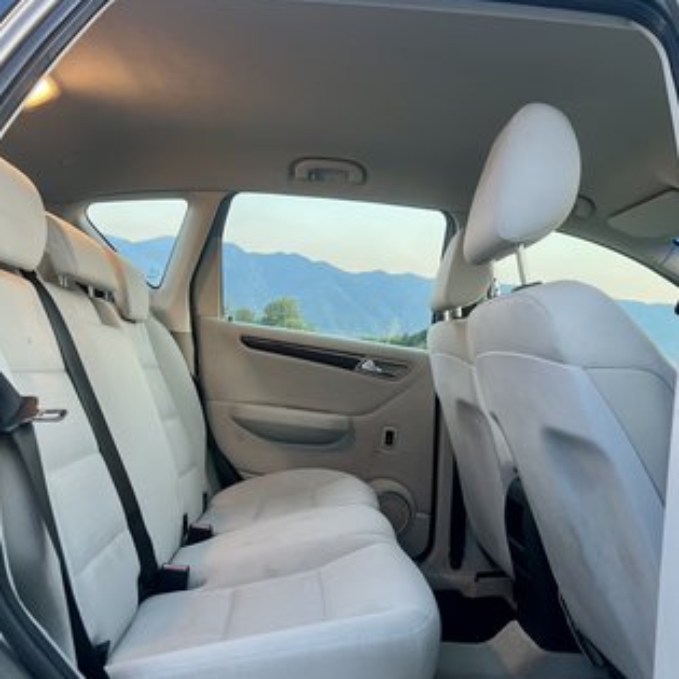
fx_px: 688
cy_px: 385
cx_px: 337
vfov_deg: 52.4
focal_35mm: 31
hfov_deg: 52.5
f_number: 1.5
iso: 500
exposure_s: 1/60
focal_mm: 5.7
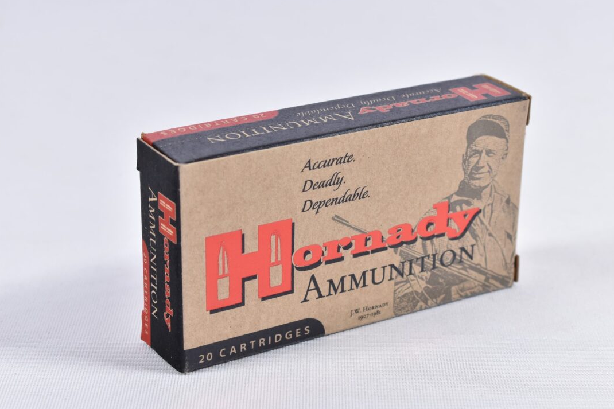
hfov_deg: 22.0
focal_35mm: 93
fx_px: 1578
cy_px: 212
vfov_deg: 14.8
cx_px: 341
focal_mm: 55
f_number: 5.6
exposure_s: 1/50
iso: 640
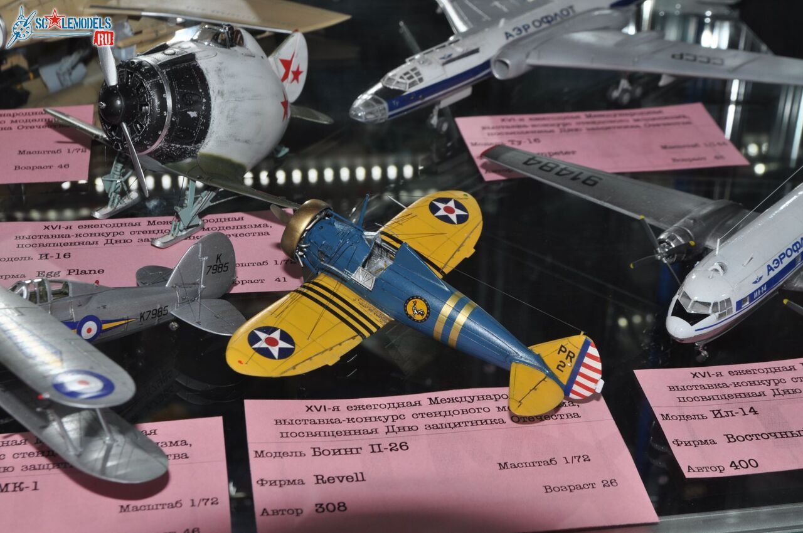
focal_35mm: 66
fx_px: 1470
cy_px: 266
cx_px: 402
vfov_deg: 20.6
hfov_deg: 30.5
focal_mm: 44
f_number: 13
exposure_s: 1/200
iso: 200
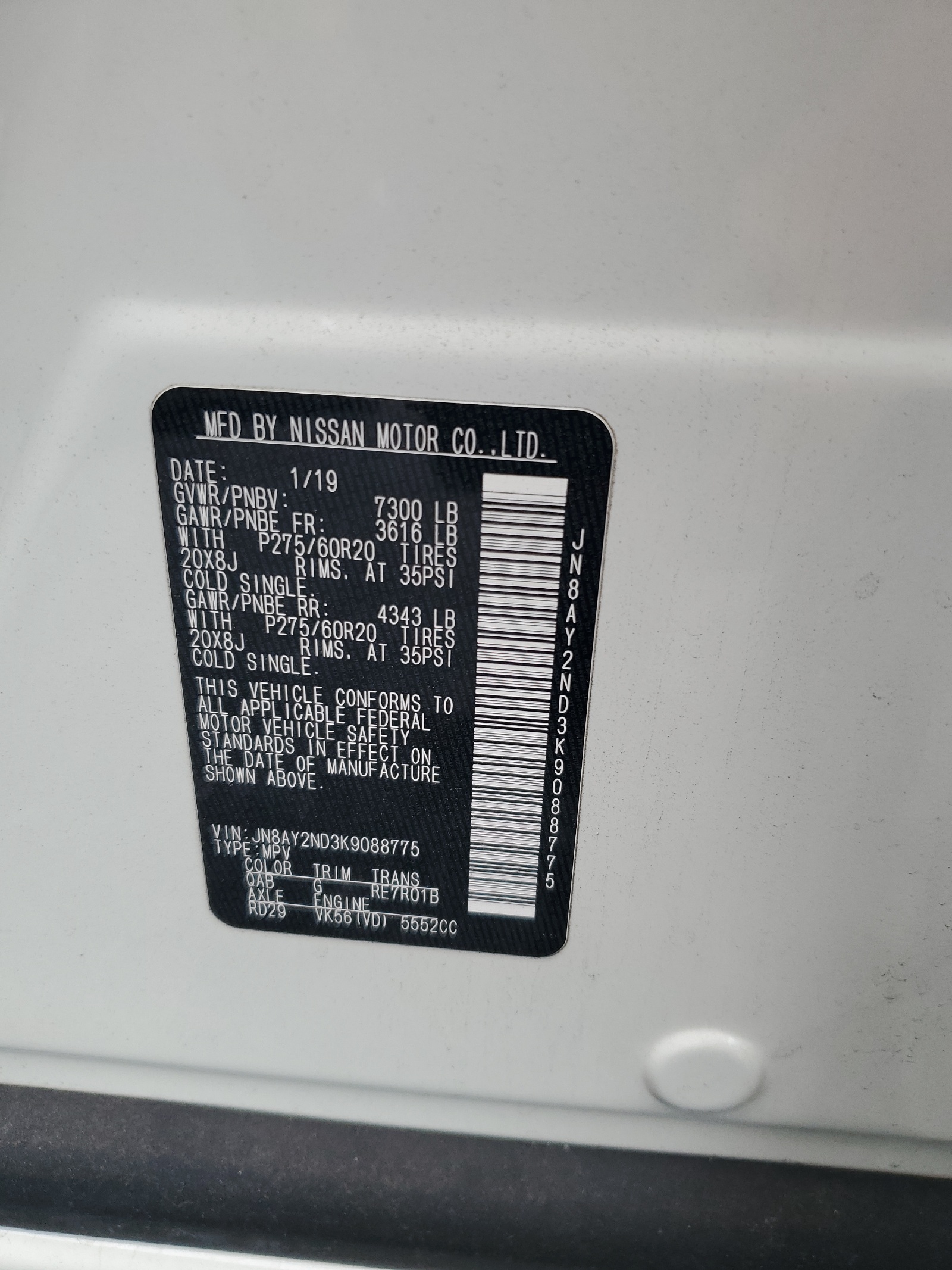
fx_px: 953
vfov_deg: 67.3
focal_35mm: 26
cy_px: 635
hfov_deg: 53.1
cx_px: 476
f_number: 1.5
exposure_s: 1/556
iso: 50
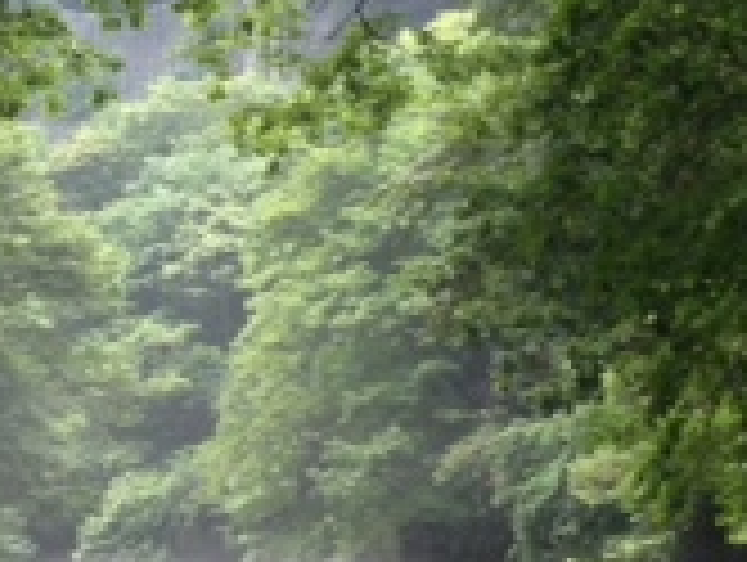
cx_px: 410
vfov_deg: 11.7
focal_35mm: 127
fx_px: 2745
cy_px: 211
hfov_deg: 15.5
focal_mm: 4.12
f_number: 2.4
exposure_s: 1/24
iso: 50
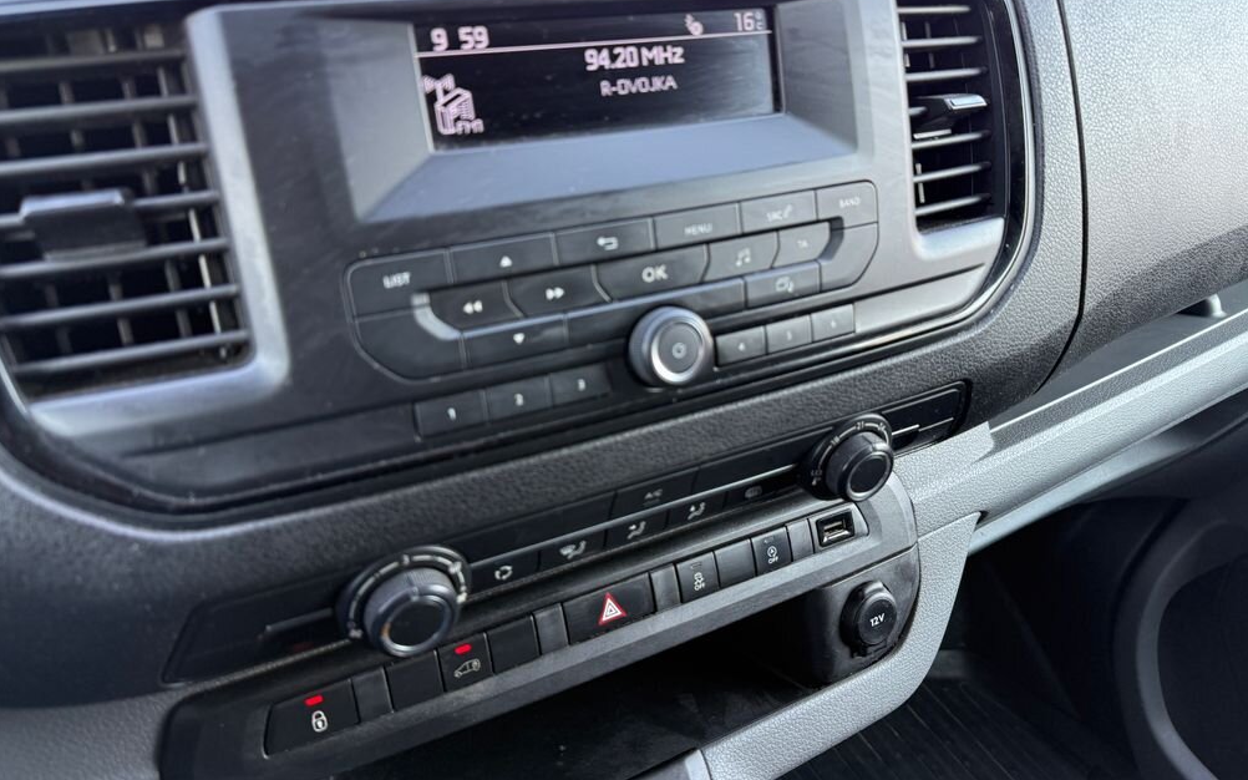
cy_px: 363
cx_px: 613
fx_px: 884
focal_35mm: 26
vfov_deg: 47.6
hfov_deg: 70.4
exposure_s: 1/121
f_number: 1.78
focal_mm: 6.76
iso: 200
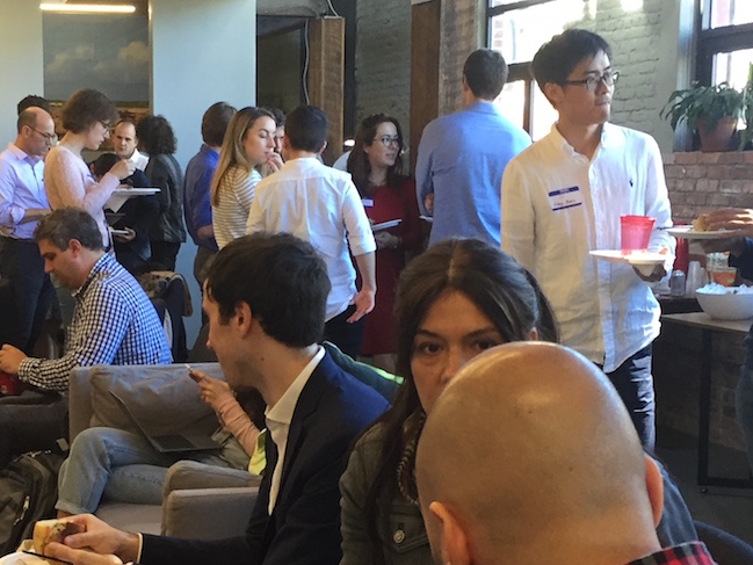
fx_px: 1458
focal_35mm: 67
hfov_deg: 28.8
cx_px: 261
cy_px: 386
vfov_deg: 21.8
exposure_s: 1/30
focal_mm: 4.15
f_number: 2.2
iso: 50
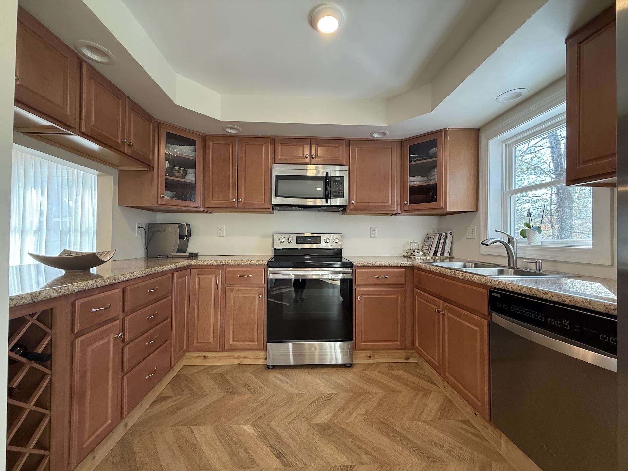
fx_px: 254
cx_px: 314
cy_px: 236
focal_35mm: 14
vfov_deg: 85.7
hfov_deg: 102.1
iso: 250
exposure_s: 1/120
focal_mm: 2.22
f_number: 2.2
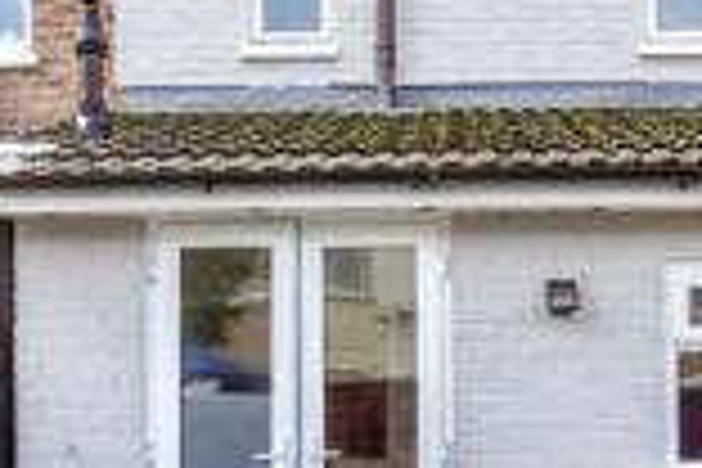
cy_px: 349
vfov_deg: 21.4
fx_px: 1228
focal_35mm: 63
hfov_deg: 31.7
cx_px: 448
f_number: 8
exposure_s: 1/250
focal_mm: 10
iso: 400
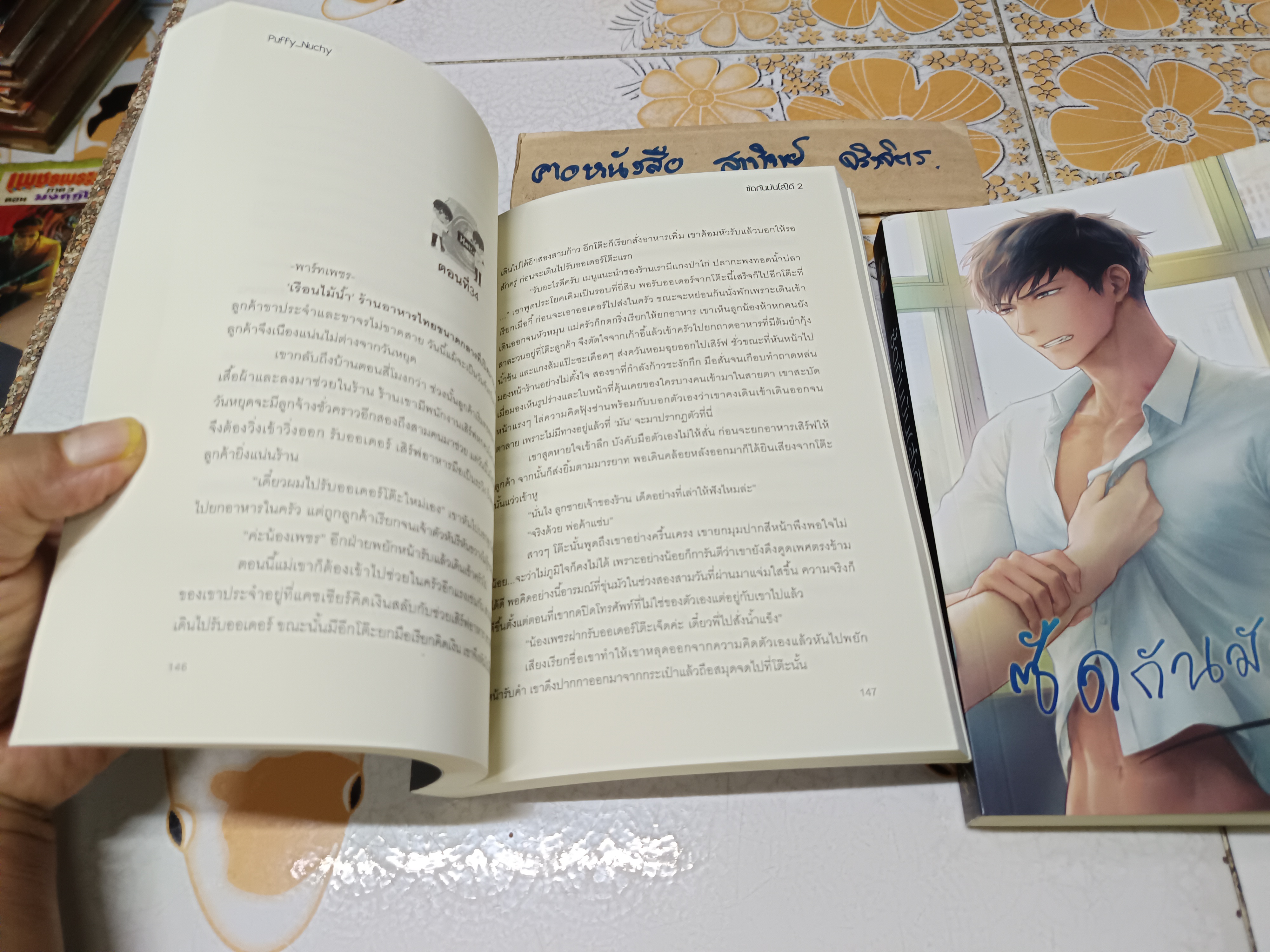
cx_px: 635
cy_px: 476
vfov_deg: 56.8
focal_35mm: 24
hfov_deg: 71.6
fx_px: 881
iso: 915
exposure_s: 1/50
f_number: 1.7
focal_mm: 5.31
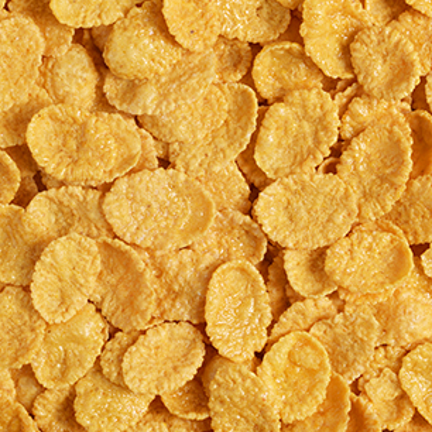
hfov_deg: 12.6
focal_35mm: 139
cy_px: 208
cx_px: 165
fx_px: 1963
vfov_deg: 12.6
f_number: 16
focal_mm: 100
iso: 100
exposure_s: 1/125
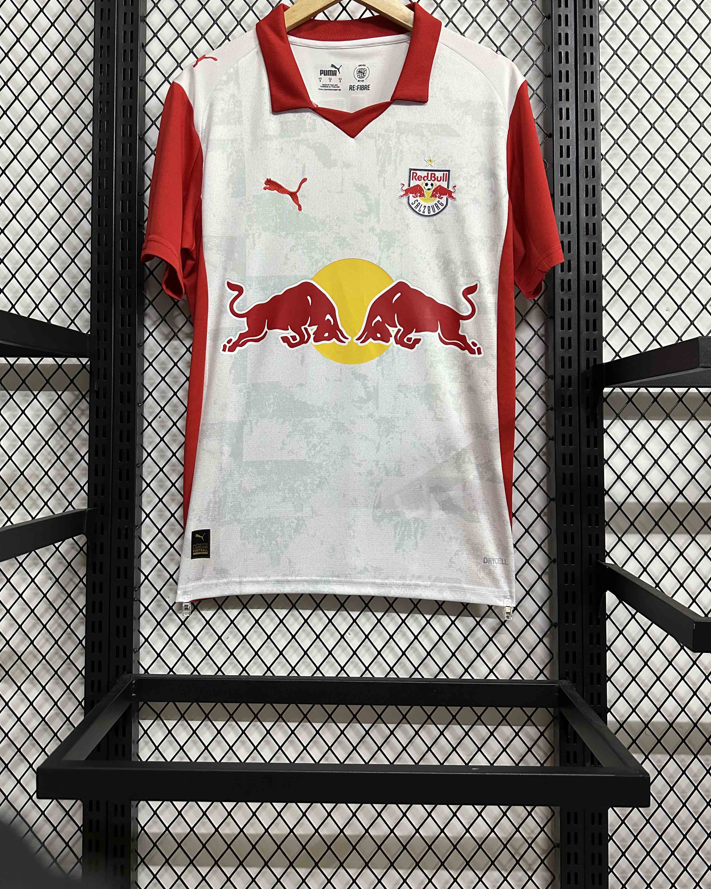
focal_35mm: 26
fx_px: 684
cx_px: 344
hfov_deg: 54.9
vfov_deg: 65.9
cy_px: 397
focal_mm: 6.86
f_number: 1.78
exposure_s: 1/50
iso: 500
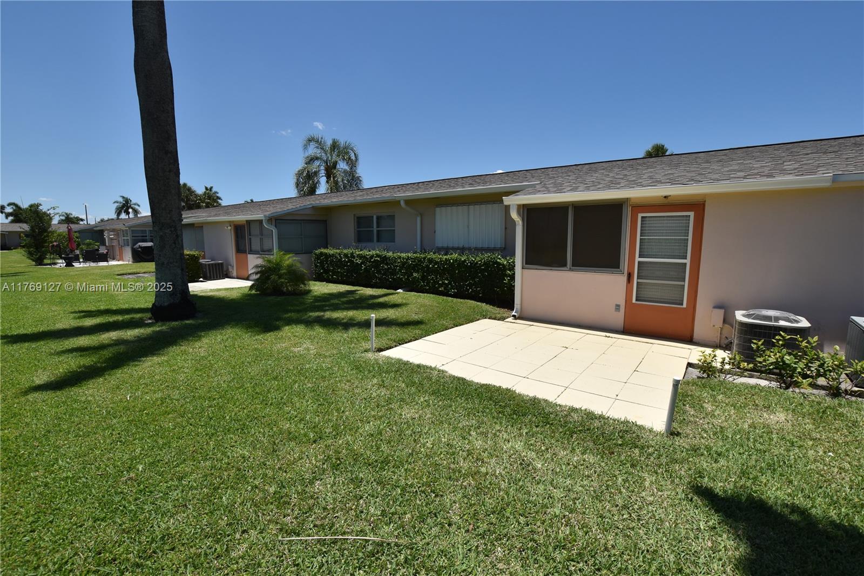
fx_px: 360
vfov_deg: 77.3
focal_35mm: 15
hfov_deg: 100.4
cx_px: 432
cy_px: 288
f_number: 9
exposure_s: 1/640
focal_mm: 10
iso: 200
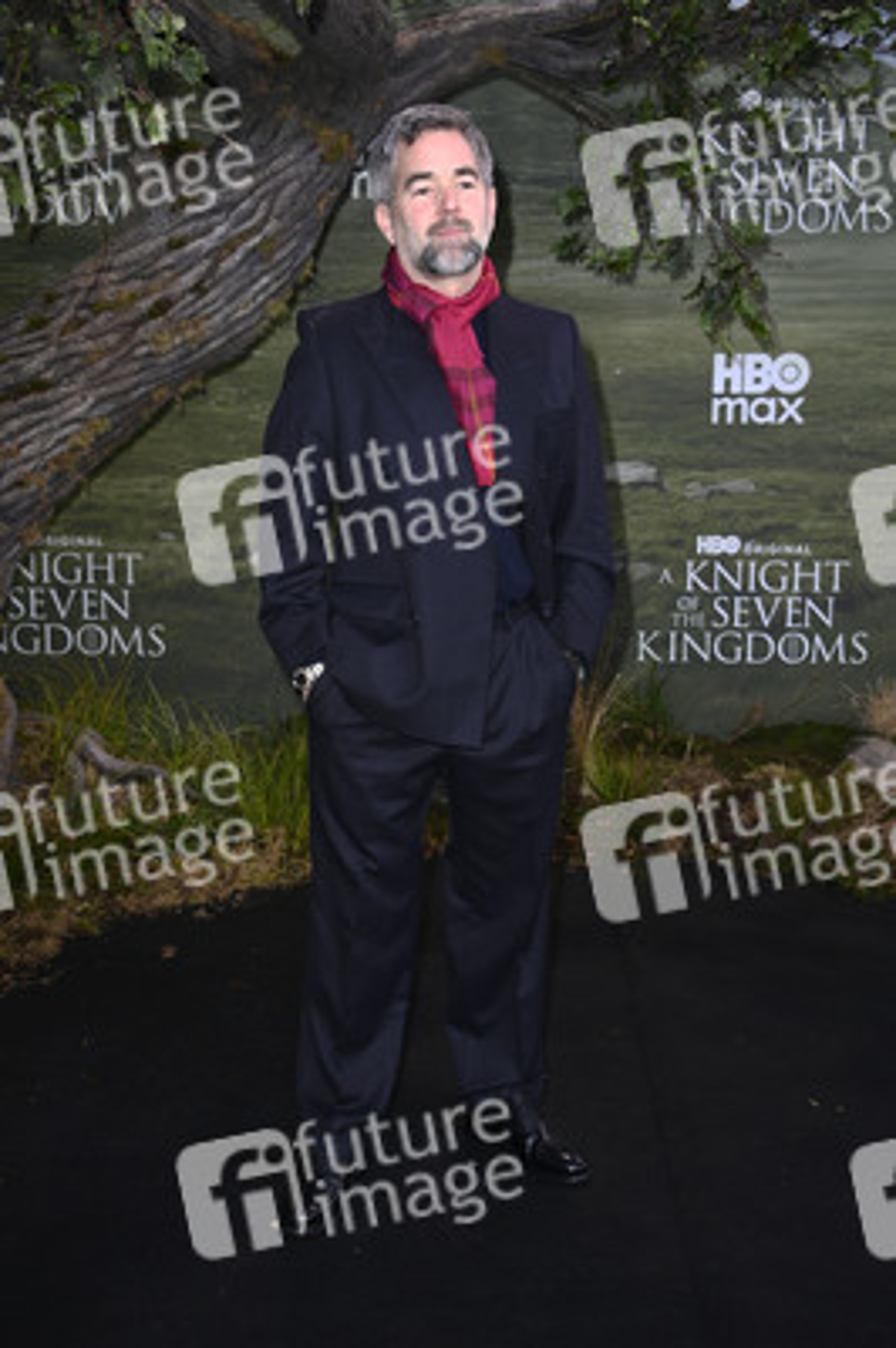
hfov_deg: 24.6
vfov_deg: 36.3
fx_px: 2057
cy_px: 674
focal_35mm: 55
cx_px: 448
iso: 640
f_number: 5.6
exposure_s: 1/250
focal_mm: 55
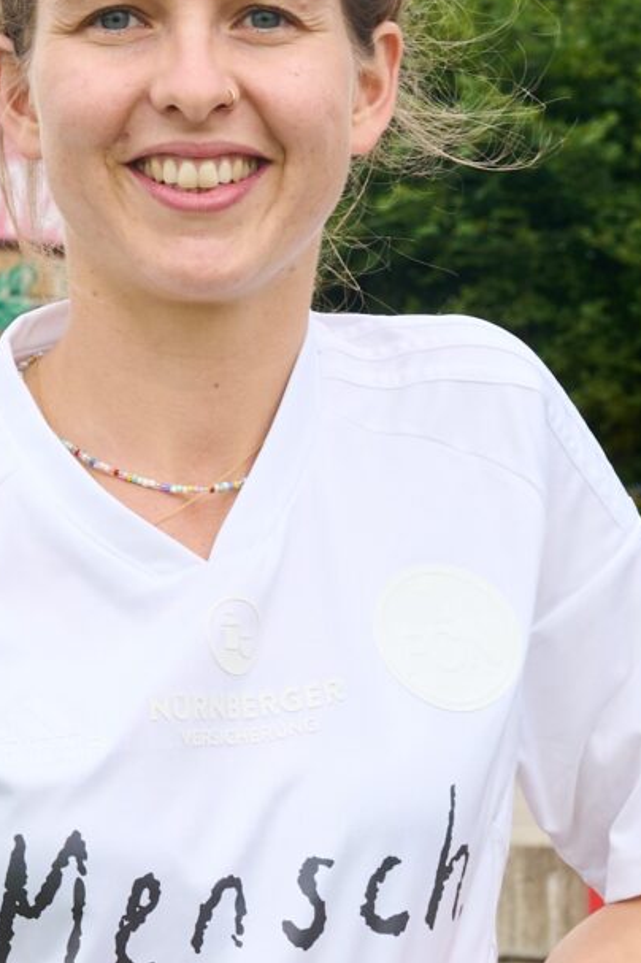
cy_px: 279
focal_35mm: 59
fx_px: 1577
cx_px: 164
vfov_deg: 33.5
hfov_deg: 22.8
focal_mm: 35
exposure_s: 1/200
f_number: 8
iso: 400
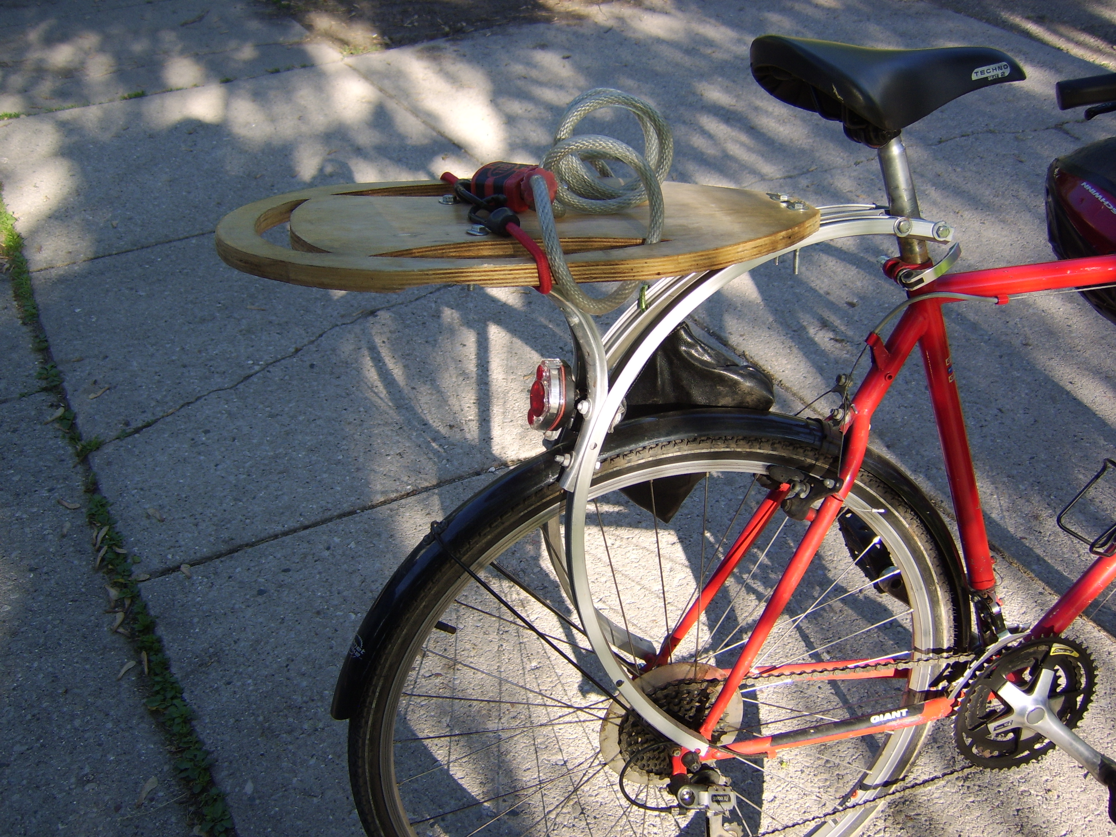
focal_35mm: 31
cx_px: 558
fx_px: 999
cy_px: 418
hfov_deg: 58.4
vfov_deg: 45.4
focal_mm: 8.13
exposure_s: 1/353
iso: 71
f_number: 2.7
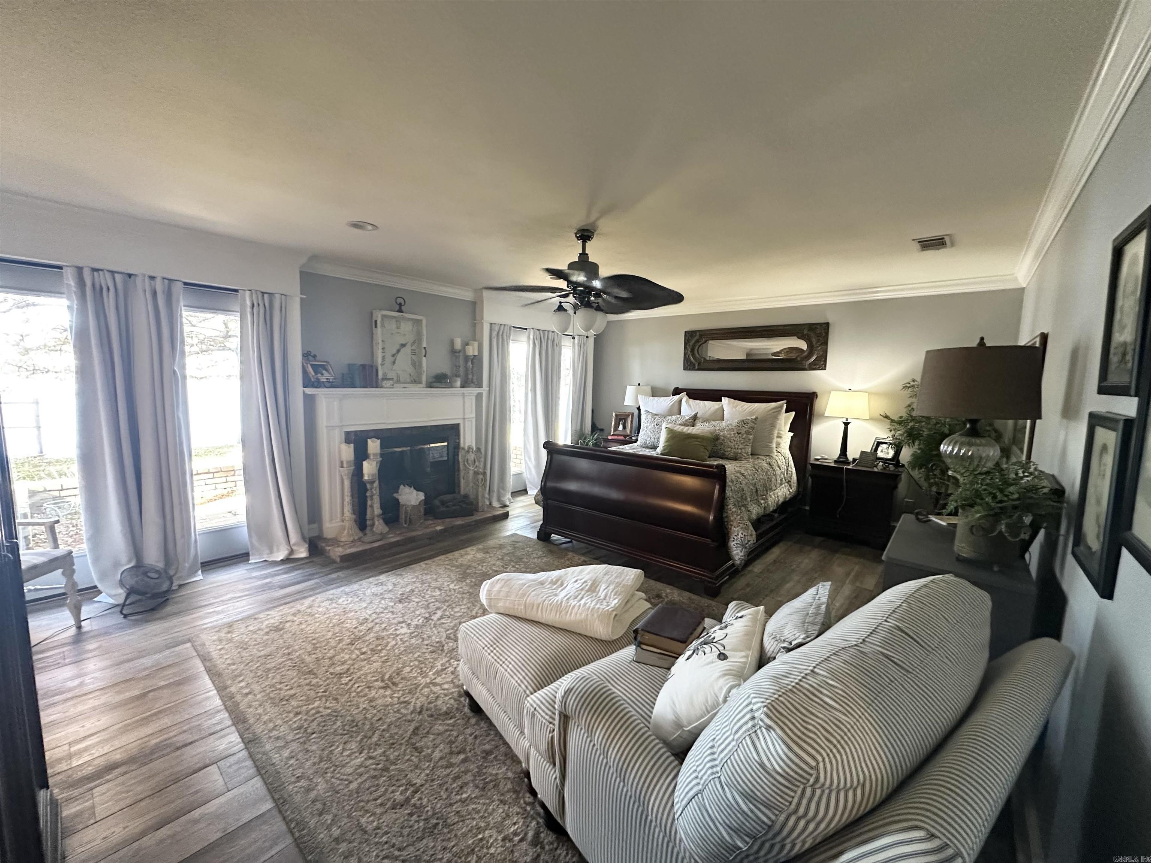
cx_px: 576
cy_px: 432
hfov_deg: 102.1
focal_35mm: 14
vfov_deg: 85.7
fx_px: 466
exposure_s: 1/60
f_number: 2.2
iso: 640
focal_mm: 2.22
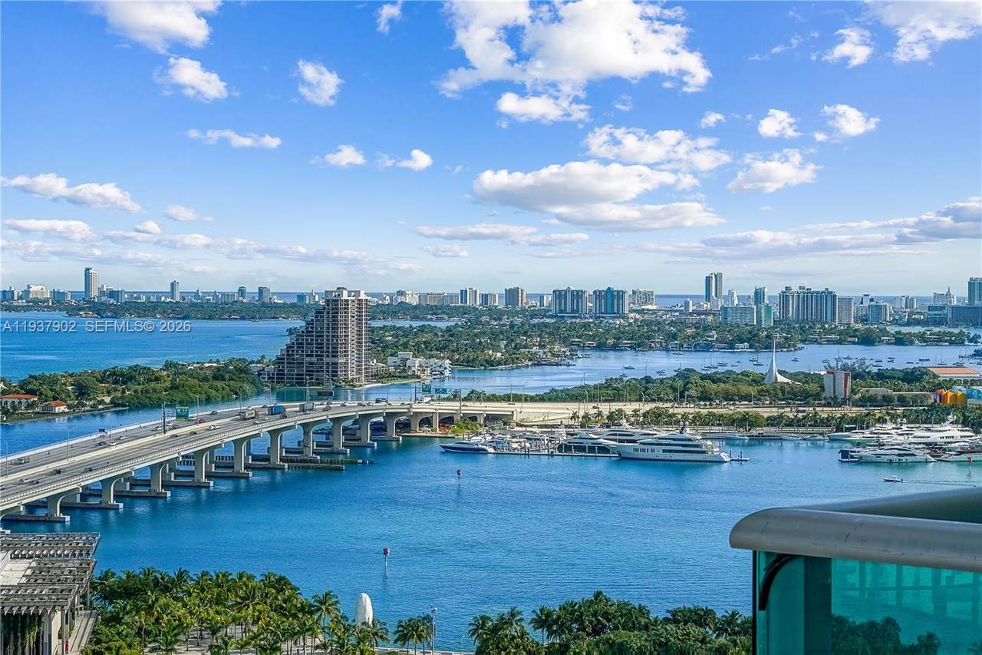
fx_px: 2045
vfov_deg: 18.2
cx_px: 491
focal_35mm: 75
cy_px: 328
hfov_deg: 27.0
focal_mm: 50
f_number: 11
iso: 160
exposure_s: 1/320
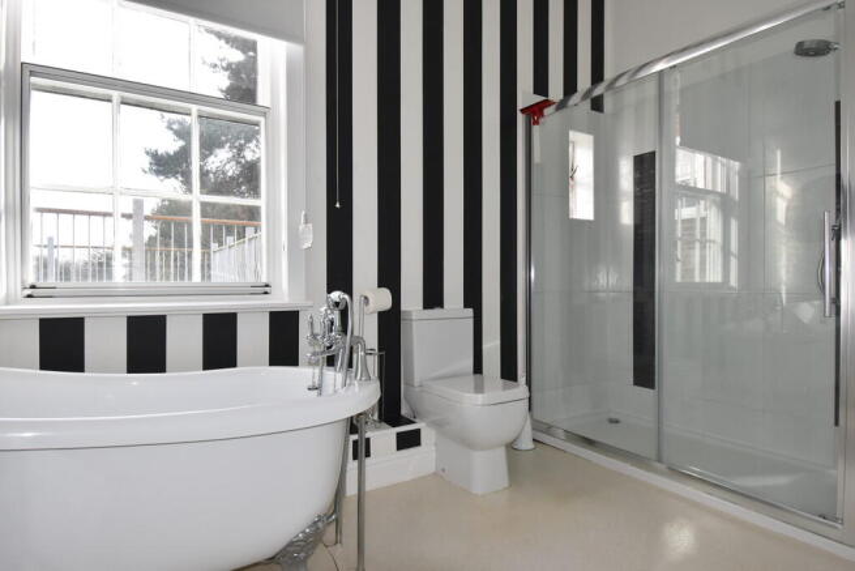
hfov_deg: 85.4
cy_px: 286
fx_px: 463
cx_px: 428
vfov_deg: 63.2
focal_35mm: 20
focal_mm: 13
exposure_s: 1/250
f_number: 6.3
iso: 640
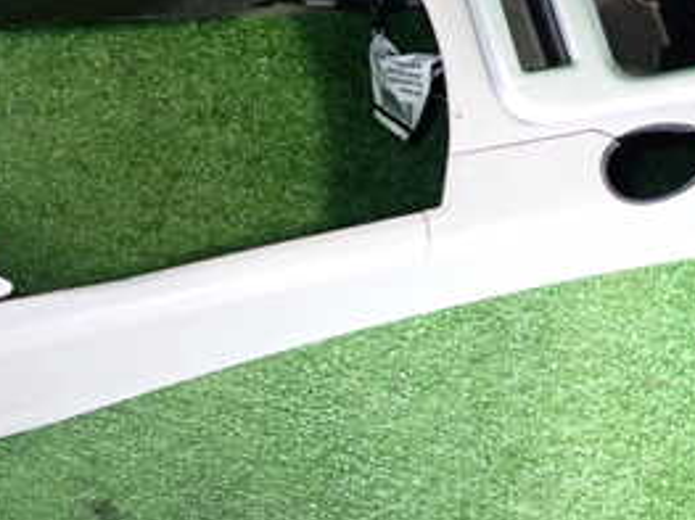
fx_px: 1144
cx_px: 85
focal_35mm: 57
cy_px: 58
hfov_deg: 32.3
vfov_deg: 24.9
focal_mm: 4.5
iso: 400
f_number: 2
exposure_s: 1/30
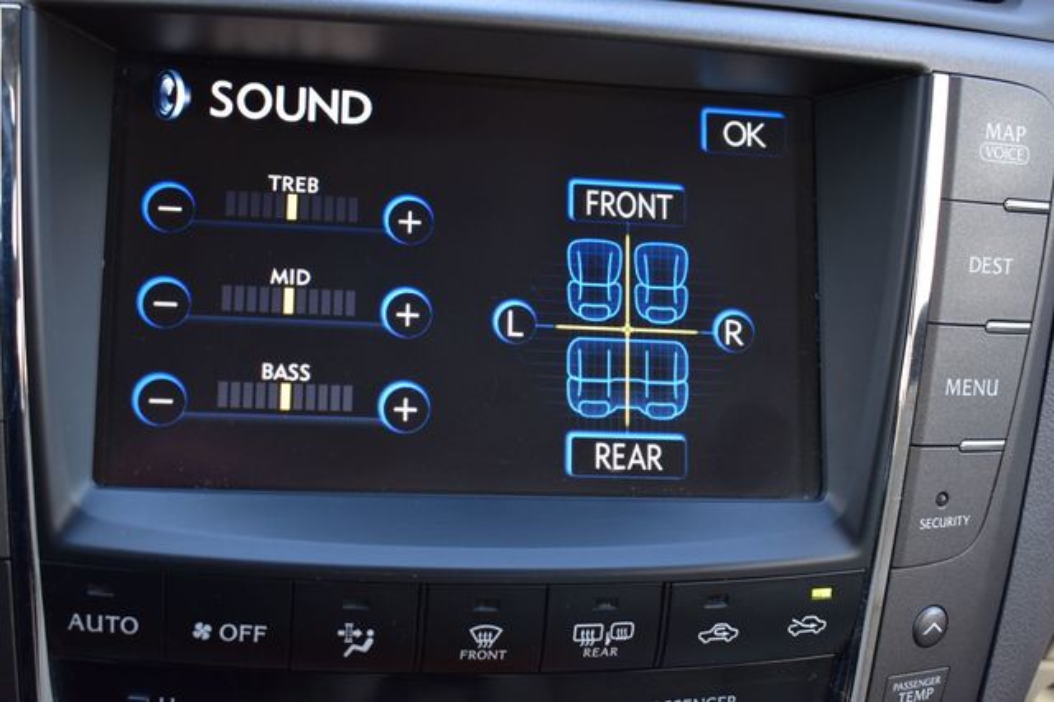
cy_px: 351
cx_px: 527
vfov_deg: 26.5
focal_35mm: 51
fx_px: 1492
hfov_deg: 38.9
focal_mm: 34
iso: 450
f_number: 6.3
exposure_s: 1/15
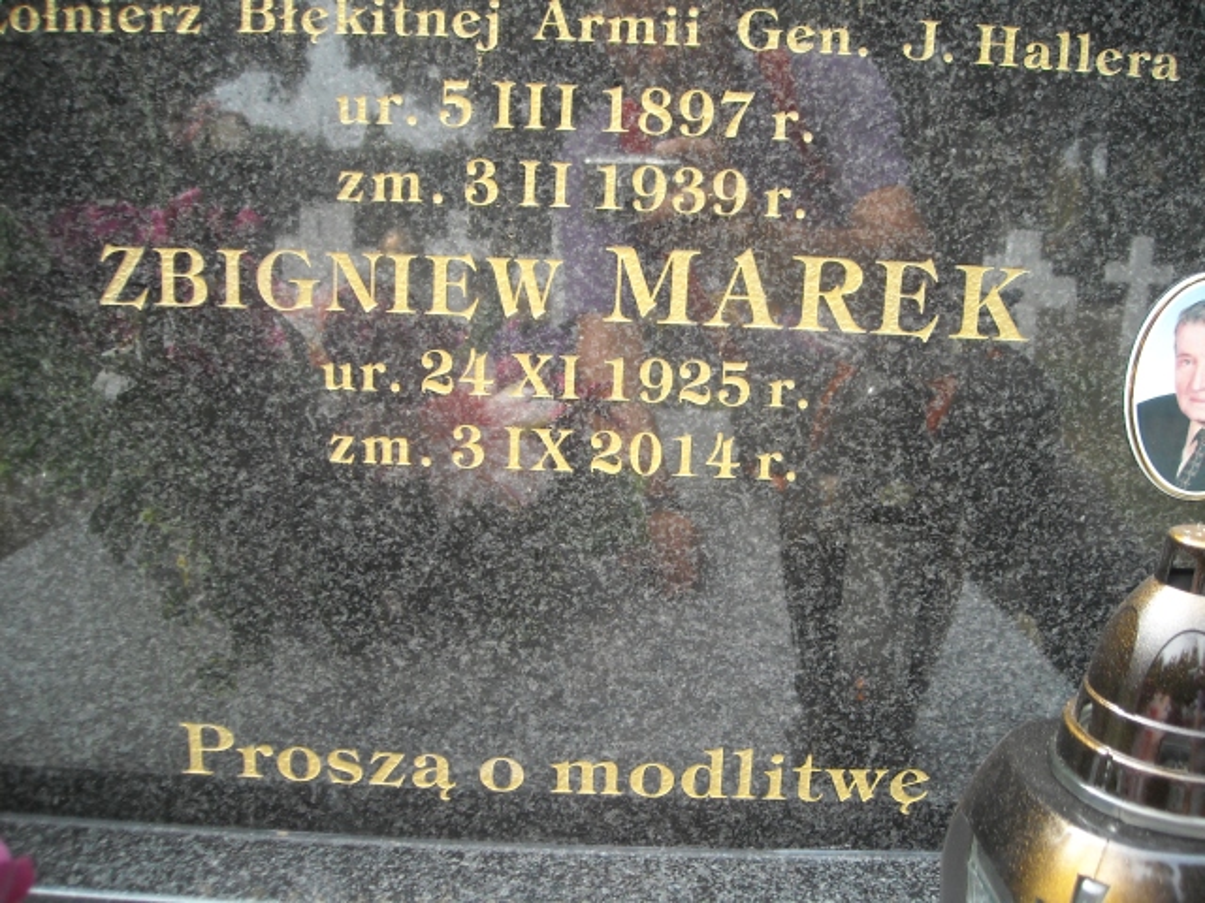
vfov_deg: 40.7
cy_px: 452
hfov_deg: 52.6
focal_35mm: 35
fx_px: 1218
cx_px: 602
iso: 161
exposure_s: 1/250
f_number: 2.8
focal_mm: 5.7
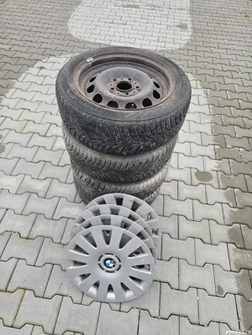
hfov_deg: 58.9
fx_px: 223
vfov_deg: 73.9
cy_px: 168
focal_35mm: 23
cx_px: 126
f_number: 1.7
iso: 32
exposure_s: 1/180
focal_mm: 6.3
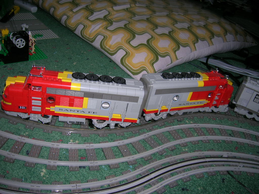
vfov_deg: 41.8
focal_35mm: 34
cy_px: 97
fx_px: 254
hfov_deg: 54.0
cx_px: 130
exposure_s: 1/60.1
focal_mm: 5.7
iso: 50
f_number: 2.9
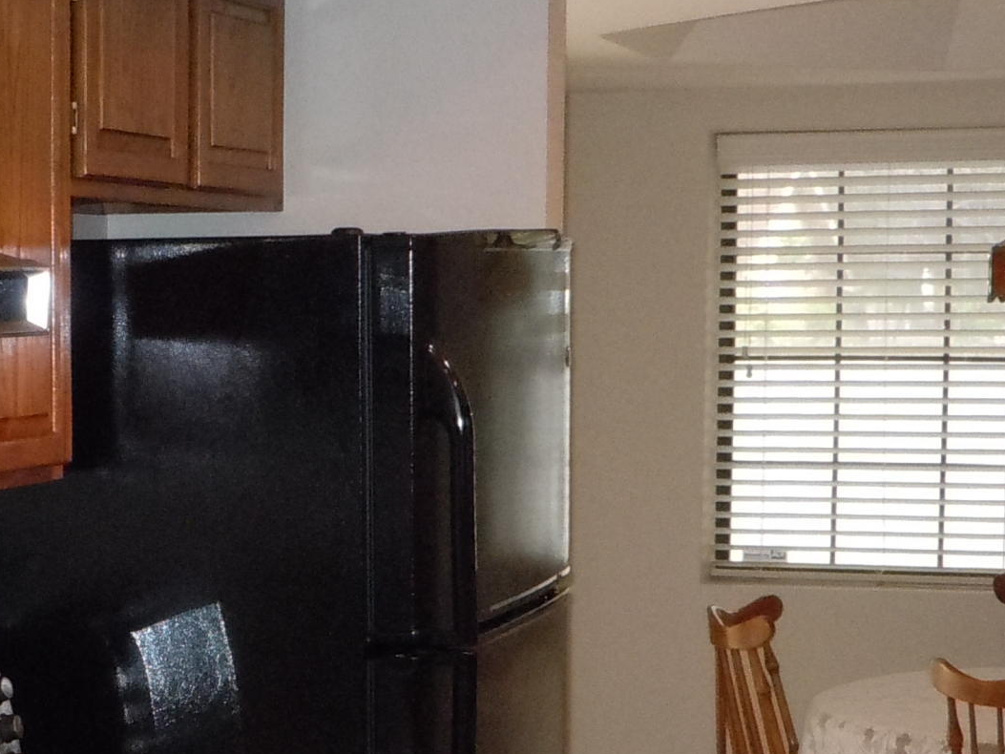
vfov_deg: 15.7
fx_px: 2729
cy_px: 558
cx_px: -46
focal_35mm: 94
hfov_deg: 20.1
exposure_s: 1/30
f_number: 4
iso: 500
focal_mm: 5.9
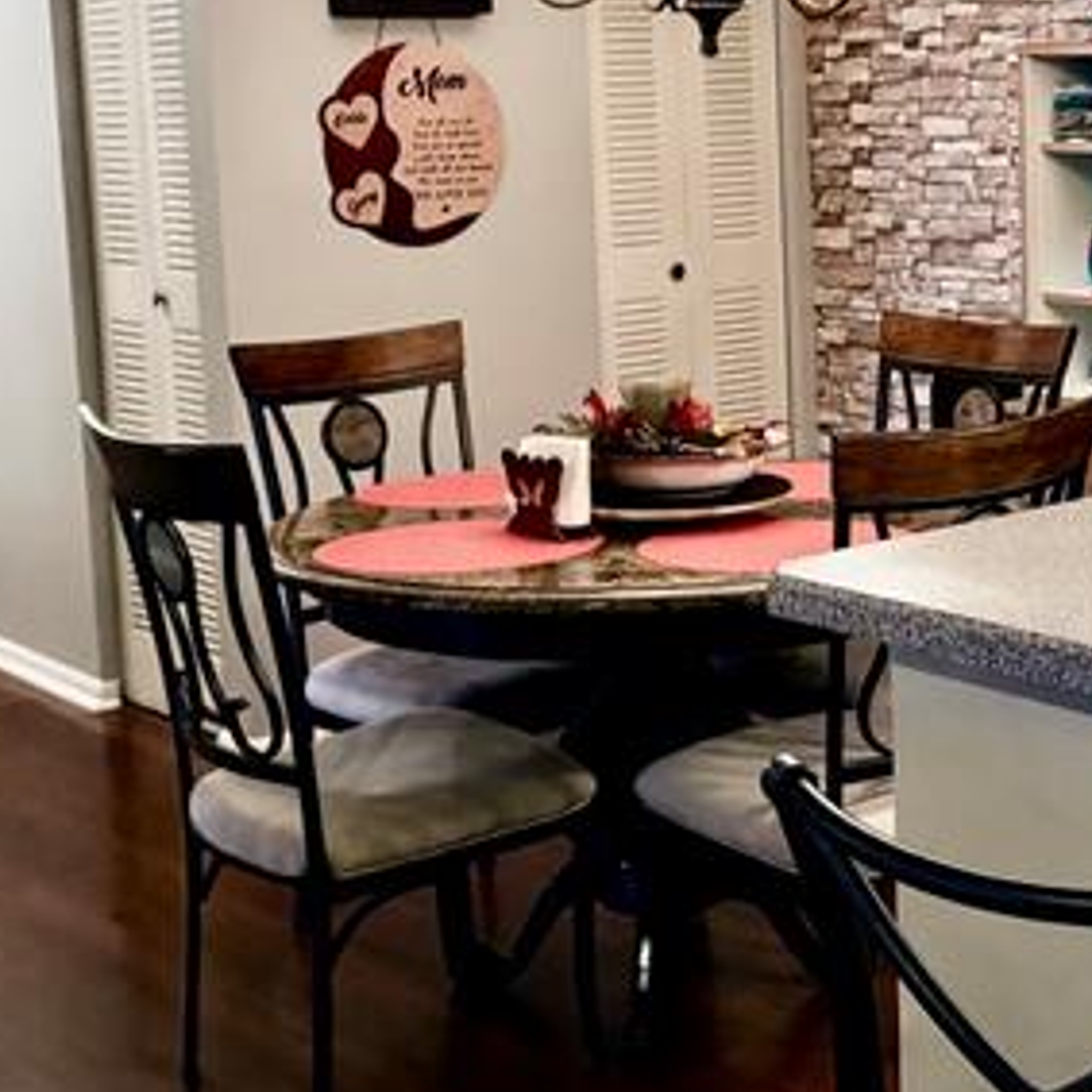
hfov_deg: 25.9
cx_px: 899
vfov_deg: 26.4
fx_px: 2320
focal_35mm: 65
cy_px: 382
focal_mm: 5.96
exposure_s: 1/60
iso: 320
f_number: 1.6
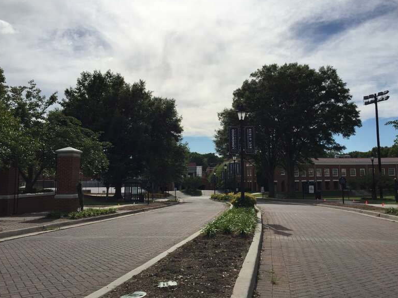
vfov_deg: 46.8
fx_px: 345
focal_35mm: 30
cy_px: 148
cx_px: 199
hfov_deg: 60.0
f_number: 2.2
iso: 32
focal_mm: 4.15
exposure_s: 1/5650
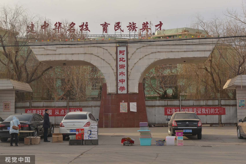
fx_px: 376
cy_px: 82
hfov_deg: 36.2
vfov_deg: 24.6
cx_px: 123
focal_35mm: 55
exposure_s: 1/250
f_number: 8
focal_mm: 55
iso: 200
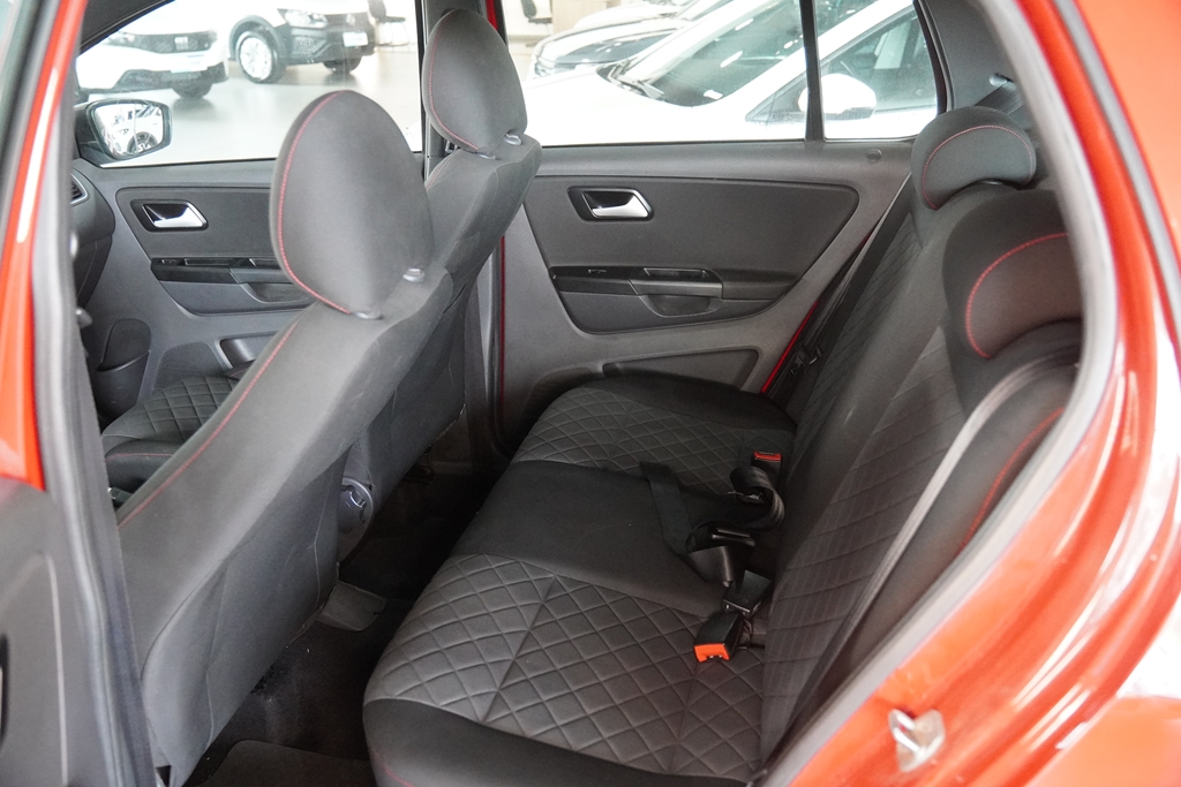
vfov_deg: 38.4
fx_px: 1132
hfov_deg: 55.1
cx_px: 590
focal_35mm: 34
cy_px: 394
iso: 5000
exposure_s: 1/160
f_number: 2.8
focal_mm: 23
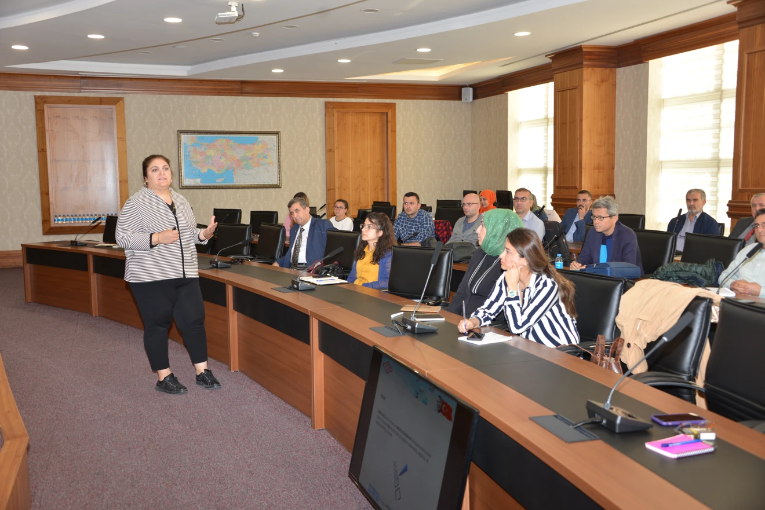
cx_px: 382
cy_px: 255
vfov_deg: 36.9
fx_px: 765
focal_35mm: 36
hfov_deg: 53.1
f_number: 4.5
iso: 160
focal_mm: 36
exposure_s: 1/60
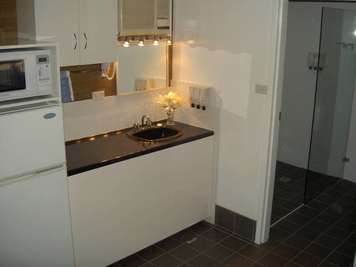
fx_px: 401
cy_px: 134
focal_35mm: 39
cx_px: 178
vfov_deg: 36.8
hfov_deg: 47.9
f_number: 2.8
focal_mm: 8
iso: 50
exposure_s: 1/60
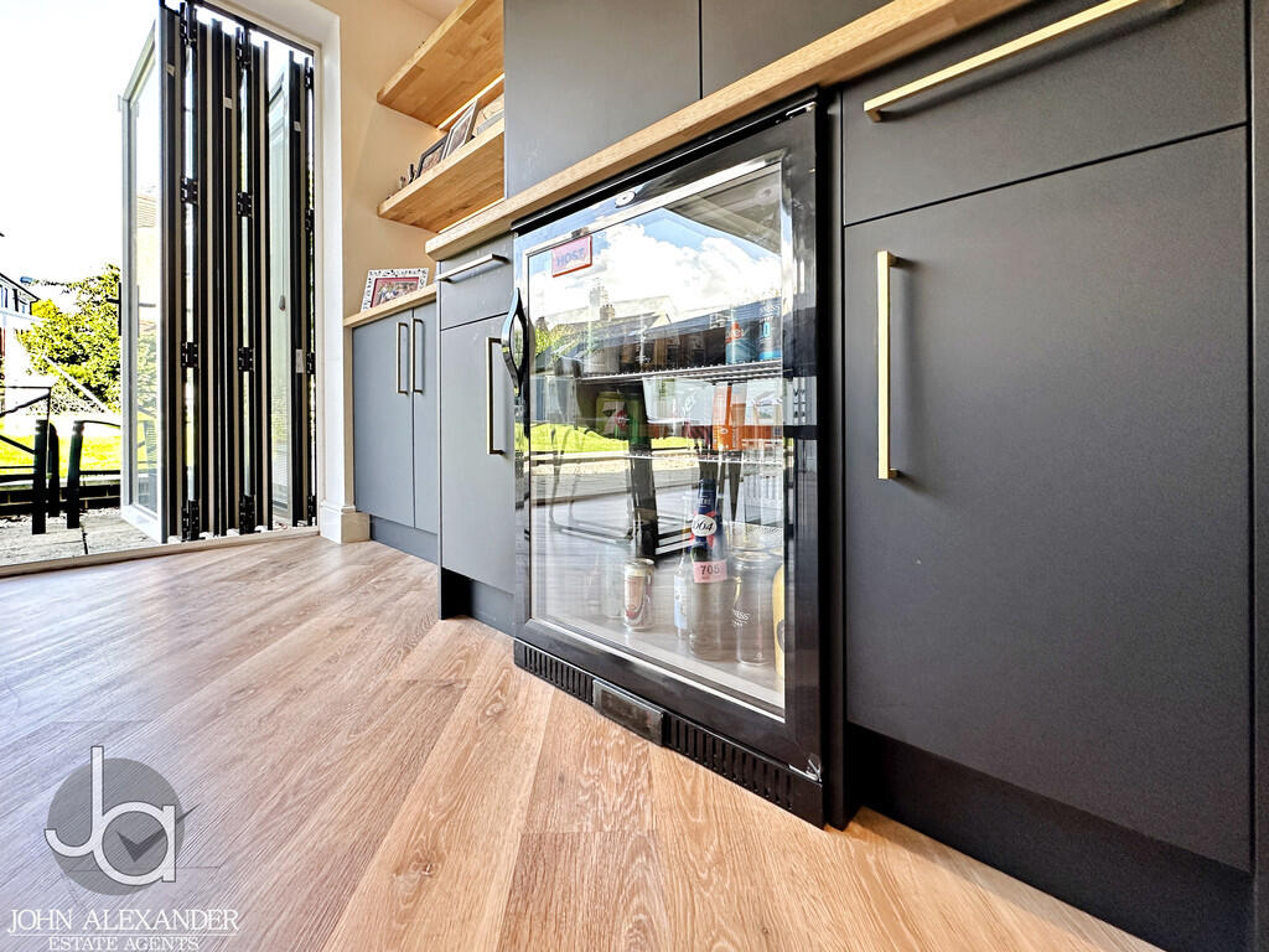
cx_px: 634
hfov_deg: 102.1
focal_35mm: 14
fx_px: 513
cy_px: 476
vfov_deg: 85.7
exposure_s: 1/126
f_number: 2.2
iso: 200
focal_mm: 2.22
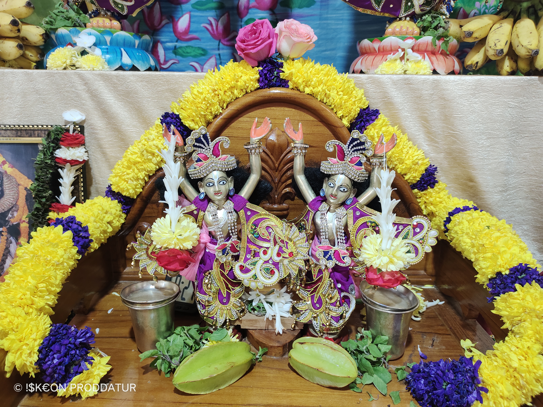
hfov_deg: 69.4
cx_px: 272
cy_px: 204
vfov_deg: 54.9
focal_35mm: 25
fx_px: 392
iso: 907
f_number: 1.89
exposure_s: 1/33.3
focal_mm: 5.42
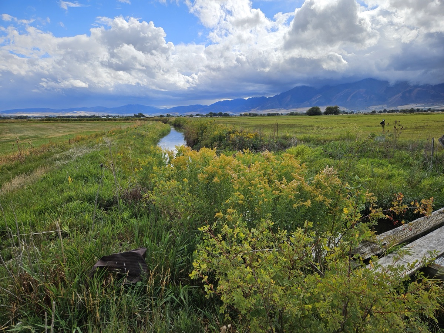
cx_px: 222
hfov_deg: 73.9
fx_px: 295
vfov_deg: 58.9
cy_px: 166
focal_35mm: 23
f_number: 1.8
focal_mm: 5.4
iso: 25
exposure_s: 1/2163
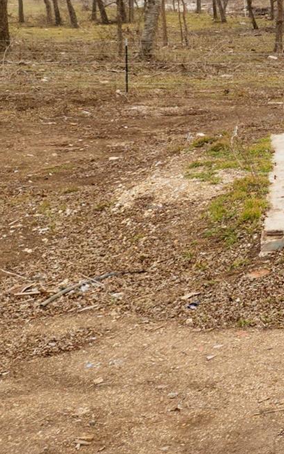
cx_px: 680
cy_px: 48
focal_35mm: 80
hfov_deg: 12.7
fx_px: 990
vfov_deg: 25.1
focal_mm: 12.29
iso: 100
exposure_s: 1/160
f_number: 5.6
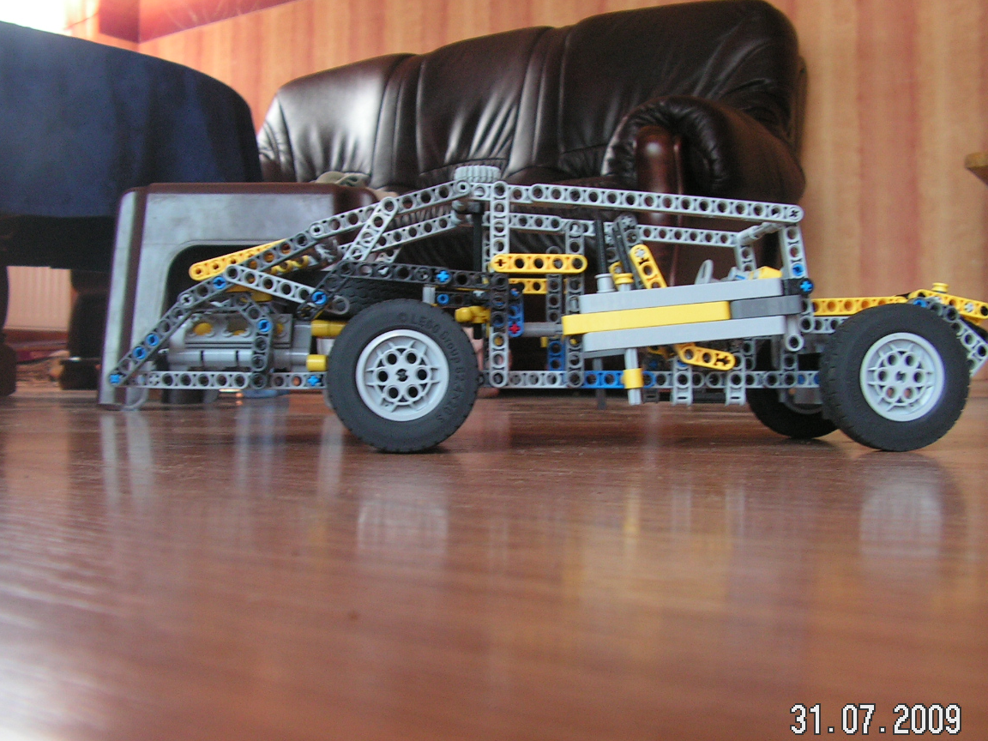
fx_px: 1142
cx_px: 503
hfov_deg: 46.8
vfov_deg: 36.0
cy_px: 389
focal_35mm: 40
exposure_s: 1/40
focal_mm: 6
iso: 125
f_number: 3.2
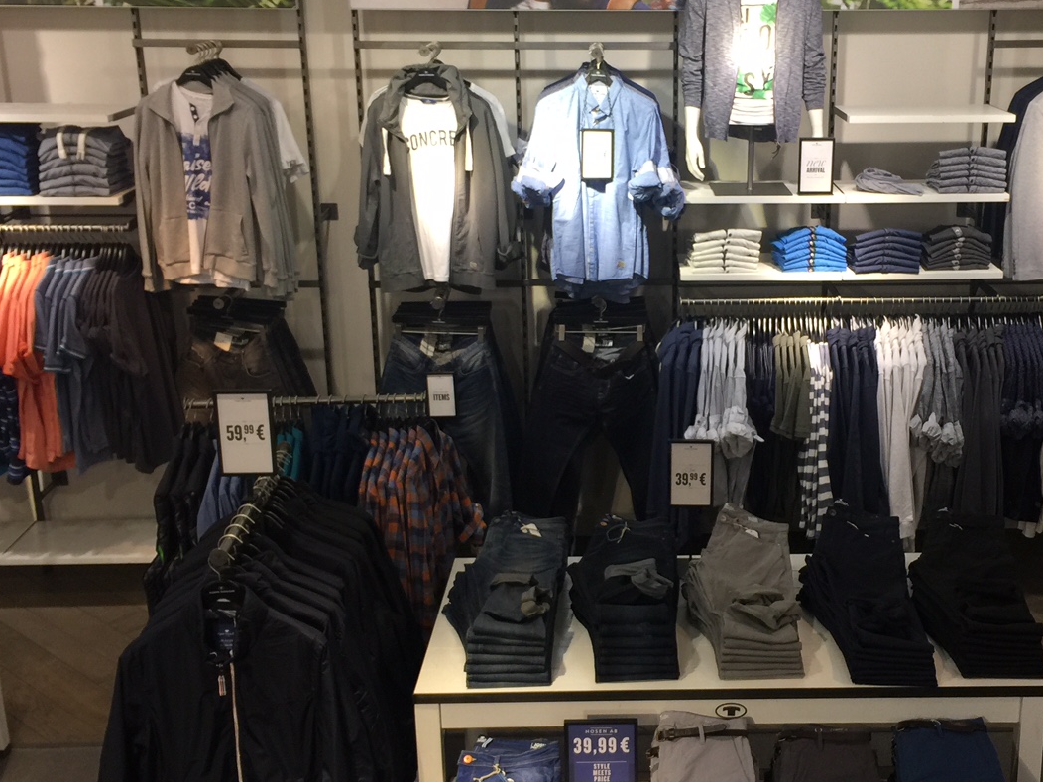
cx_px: 667
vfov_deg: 32.2
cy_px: 390
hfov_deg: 41.7
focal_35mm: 45
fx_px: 1356
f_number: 2.2
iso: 32
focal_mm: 4.15
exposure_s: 1/33
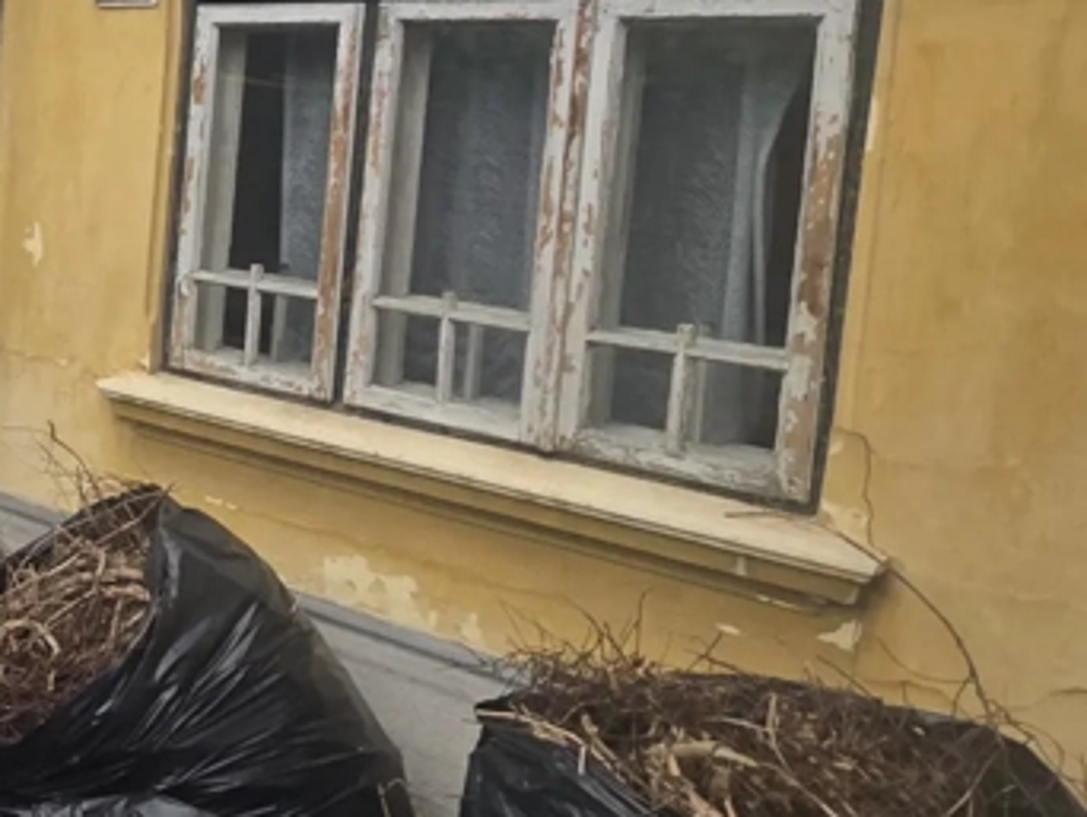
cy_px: 159
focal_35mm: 38
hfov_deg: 34.3
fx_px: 1194
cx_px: -337
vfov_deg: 36.4
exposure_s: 1/109
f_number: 1.9
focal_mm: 2.2
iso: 20
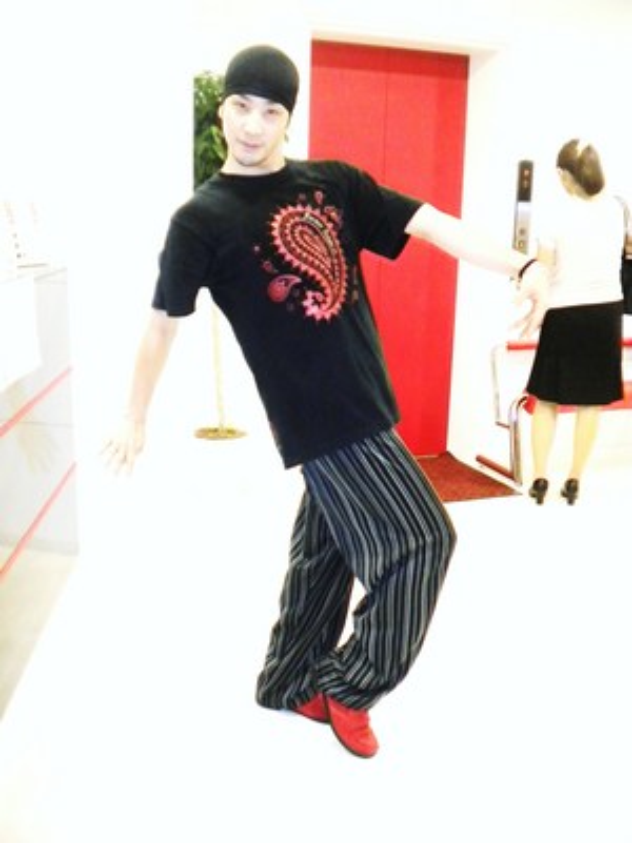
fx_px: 852
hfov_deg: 40.7
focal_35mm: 35
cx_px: 316
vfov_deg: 52.6
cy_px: 422
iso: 400
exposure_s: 1/37
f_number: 3.1
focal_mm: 6.3
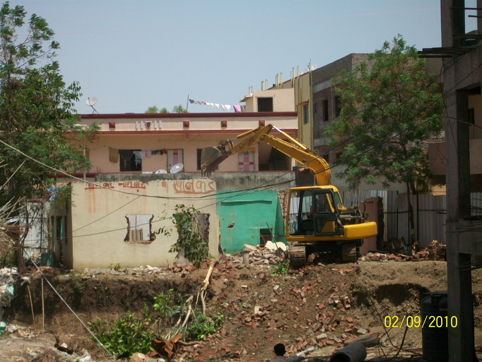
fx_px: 1337
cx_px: 241
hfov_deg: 20.4
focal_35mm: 96
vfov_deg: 15.4
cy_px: 181
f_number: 5.1
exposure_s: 1/400
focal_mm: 17.1
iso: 64
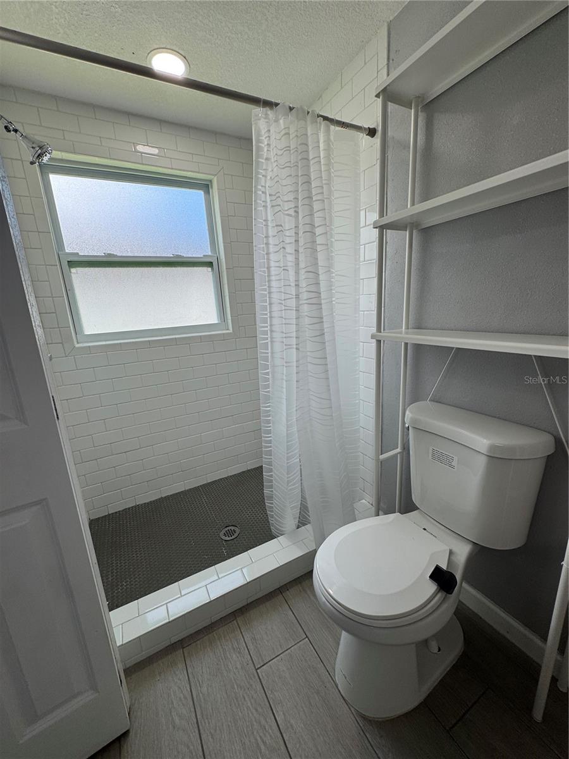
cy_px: 380
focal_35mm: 14
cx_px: 284
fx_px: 307
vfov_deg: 102.1
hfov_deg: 85.7
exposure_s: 1/120
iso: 50
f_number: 2.2
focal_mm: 2.22
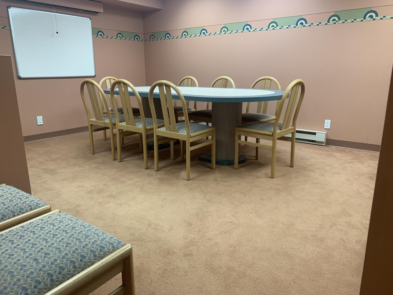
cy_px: 148
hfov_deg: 67.3
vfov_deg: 53.1
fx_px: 295
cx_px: 196
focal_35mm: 26
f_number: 1.8
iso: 100
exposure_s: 1/60
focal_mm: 4.25
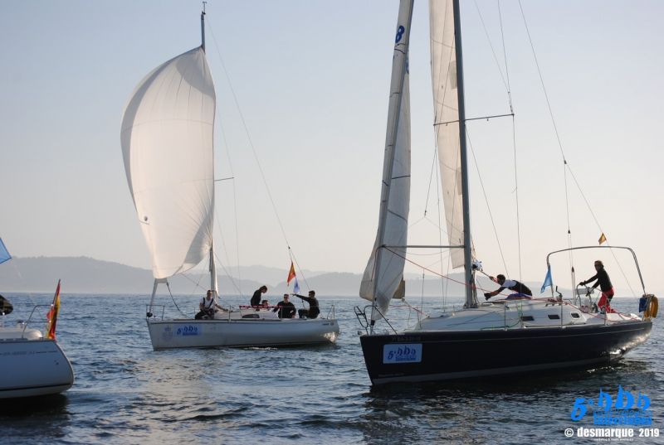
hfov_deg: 21.9
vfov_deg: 14.8
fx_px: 1719
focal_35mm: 93
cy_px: 222
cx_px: 332
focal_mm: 62
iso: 100
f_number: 6.3
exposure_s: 1/640
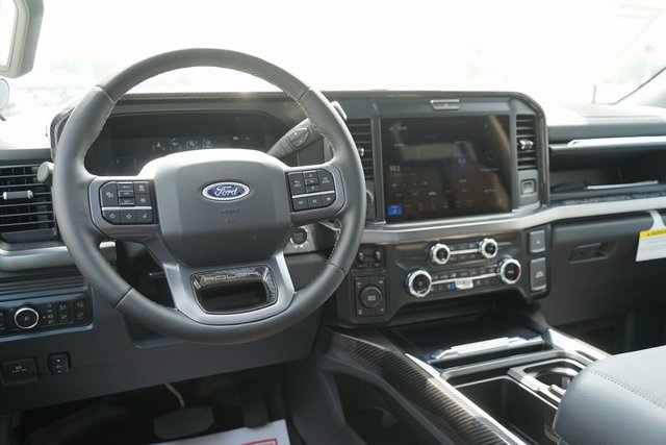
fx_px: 611
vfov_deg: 40.0
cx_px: 333
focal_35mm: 33
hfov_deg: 57.2
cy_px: 222
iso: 125
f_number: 4
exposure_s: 1/60
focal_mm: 33
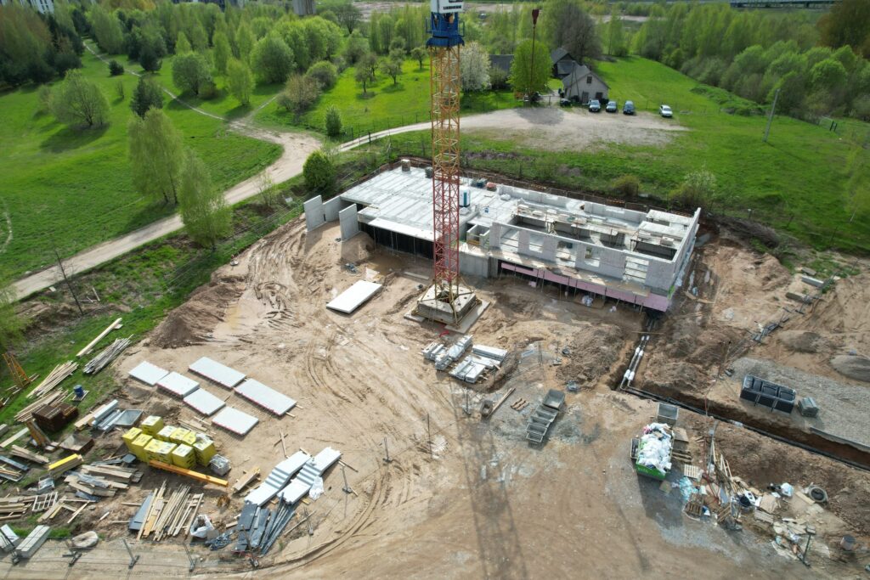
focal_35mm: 22
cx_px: 435
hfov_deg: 78.6
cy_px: 290
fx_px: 532
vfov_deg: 57.2
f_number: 2.8
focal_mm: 8.38
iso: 100
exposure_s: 1/1500
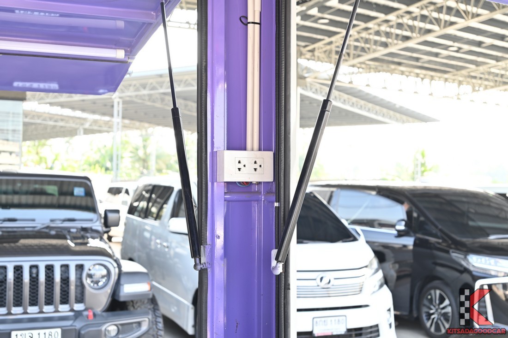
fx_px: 705
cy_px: 169
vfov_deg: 27.0
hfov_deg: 39.6
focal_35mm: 50
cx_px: 254
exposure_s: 1/40
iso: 200
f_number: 6.3
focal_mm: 50
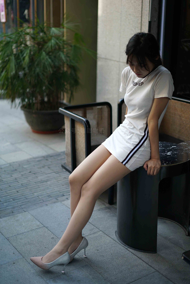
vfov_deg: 39.6
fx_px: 395
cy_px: 142
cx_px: 95
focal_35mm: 50
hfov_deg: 27.0
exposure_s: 1/800
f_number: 1.8
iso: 250
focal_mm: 50
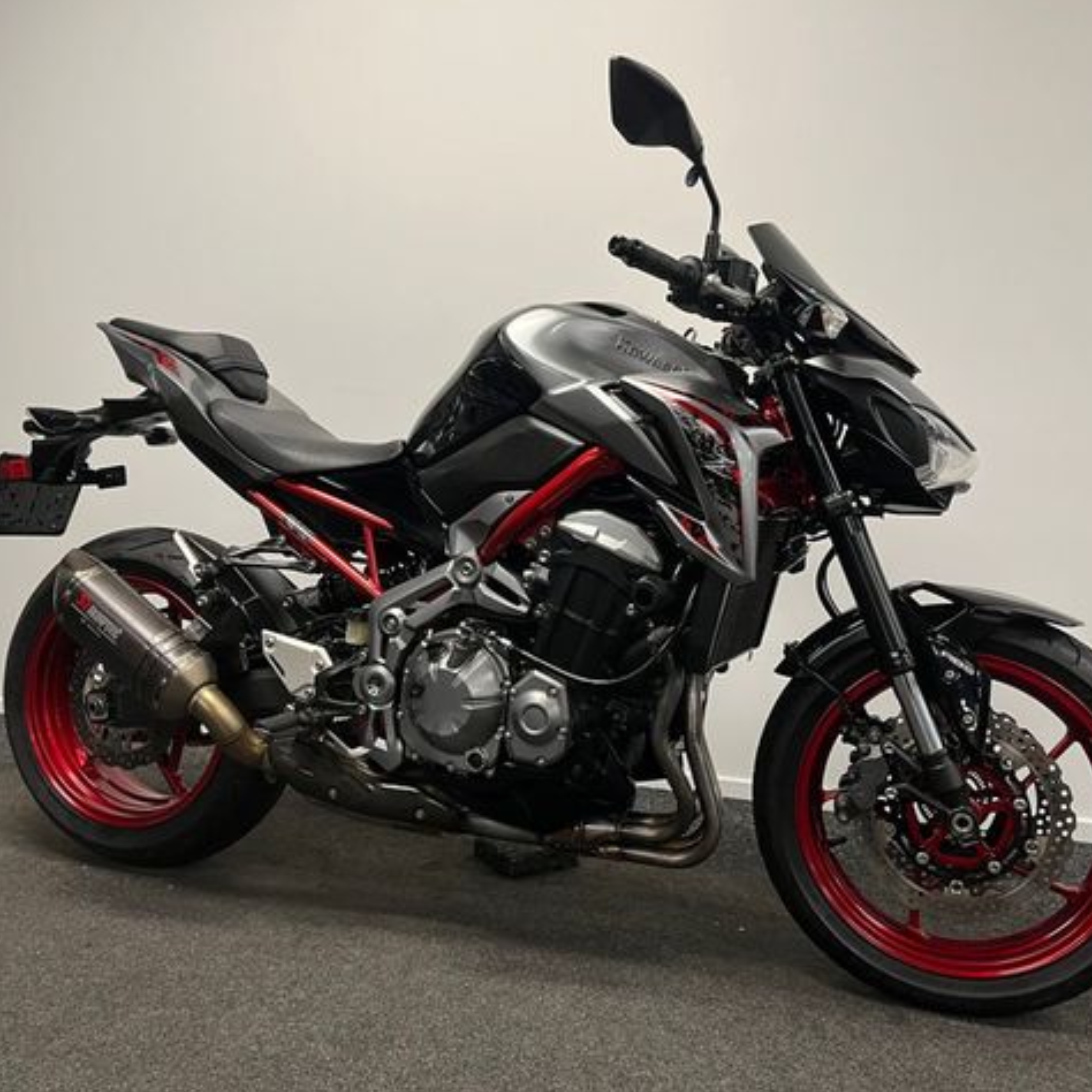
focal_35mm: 31
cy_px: 544
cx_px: 571
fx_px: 1106
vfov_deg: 52.5
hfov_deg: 52.5
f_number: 1.6
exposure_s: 1/50
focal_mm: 5.1
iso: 100
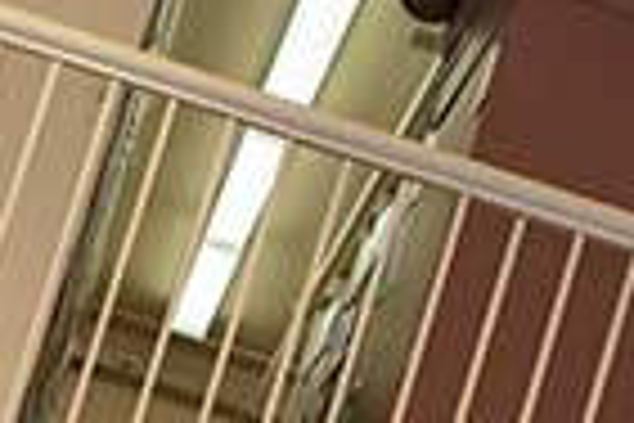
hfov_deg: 14.5
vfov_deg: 9.3
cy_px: 790
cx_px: 36
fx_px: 2465
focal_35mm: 140
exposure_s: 1/250
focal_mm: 34
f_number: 5.6
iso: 800
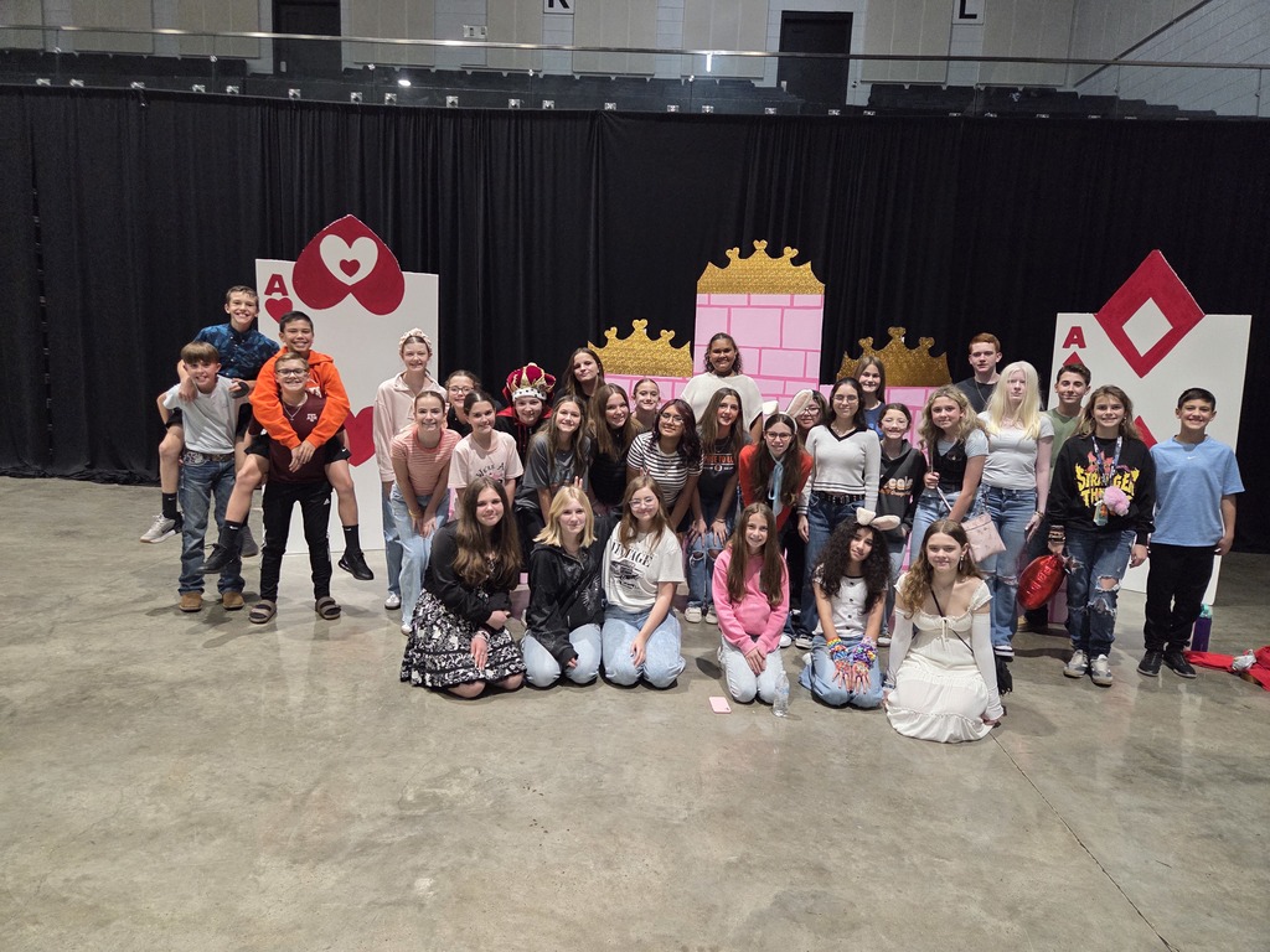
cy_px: 476
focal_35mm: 23
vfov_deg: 58.9
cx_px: 635
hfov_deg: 73.9
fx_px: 844
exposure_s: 1/120
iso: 500
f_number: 1.8
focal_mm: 5.4
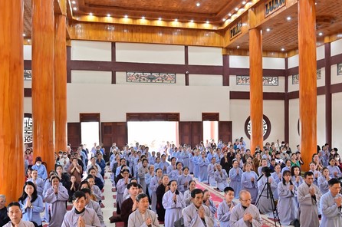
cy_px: 129
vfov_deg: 37.7
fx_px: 332
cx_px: 193
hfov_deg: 54.3
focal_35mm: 35
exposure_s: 1/100
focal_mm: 24
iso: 2500
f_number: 5.6
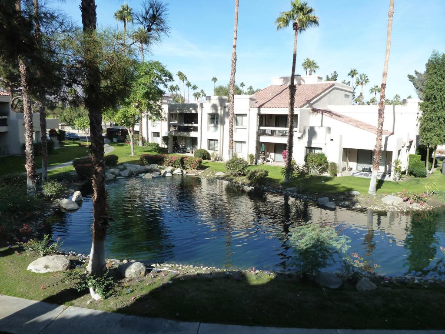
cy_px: 167
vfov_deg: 54.9
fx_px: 321
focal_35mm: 25
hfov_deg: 69.4
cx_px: 222
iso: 125
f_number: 4
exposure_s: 1/400
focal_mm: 4.1
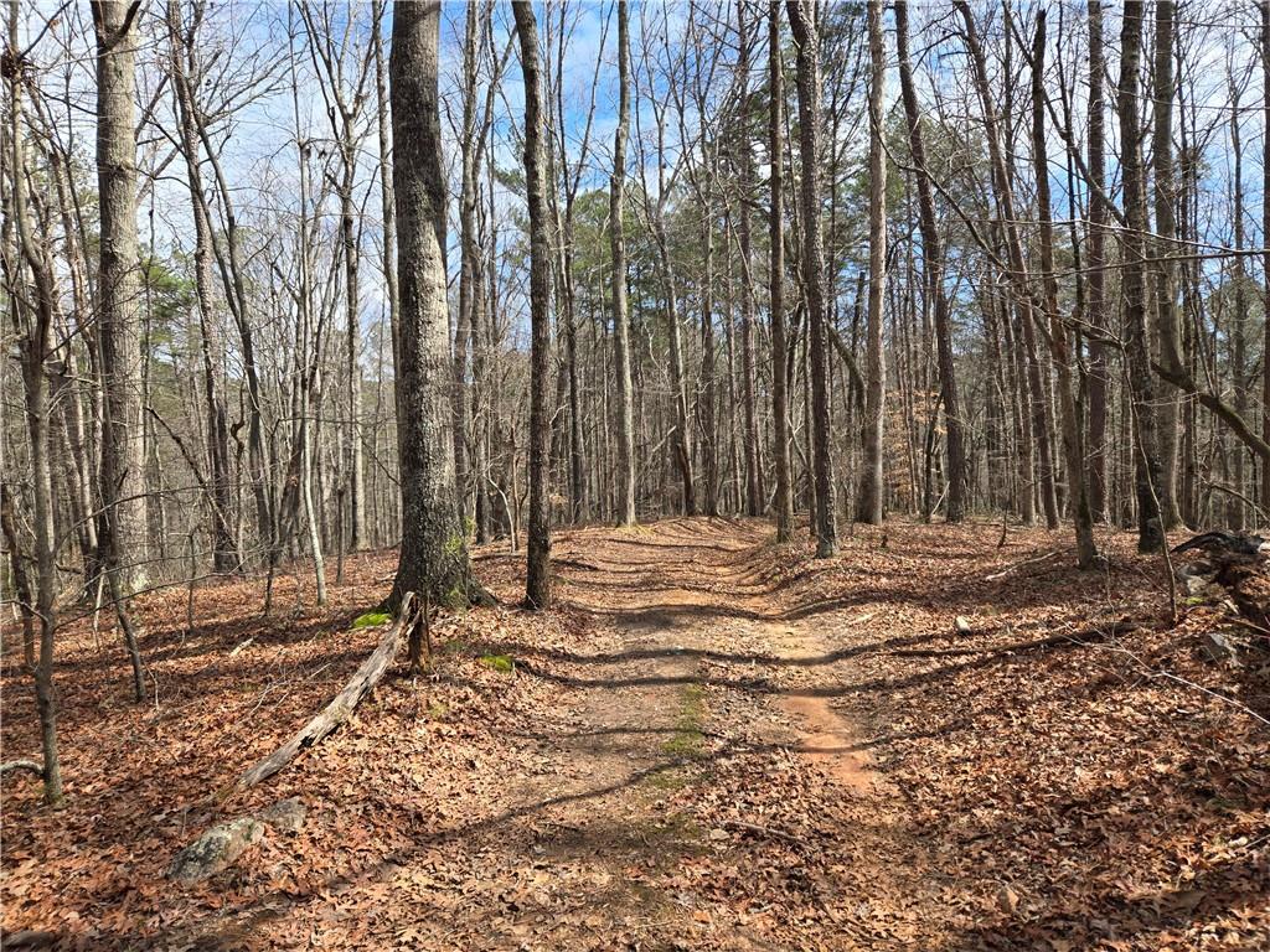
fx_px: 844
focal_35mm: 23
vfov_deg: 58.9
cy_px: 476
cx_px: 635
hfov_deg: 73.9
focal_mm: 5.4
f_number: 1.8
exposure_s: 1/909
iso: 25
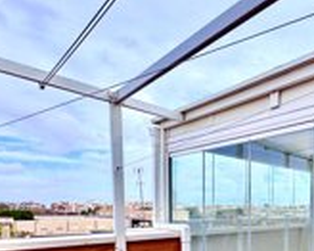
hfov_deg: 52.7
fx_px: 279
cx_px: 274
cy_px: 226
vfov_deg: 44.1
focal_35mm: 30
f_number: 2.2
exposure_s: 1/821
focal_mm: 2.22
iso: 40
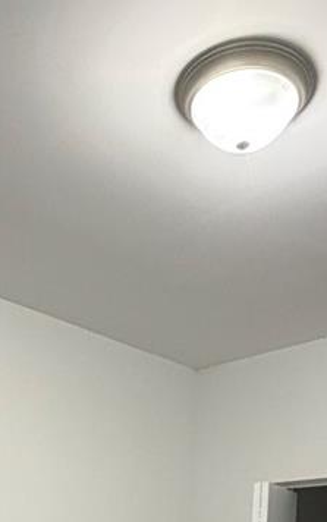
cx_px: 107
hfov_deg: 25.7
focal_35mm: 50
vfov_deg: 30.8
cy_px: 692
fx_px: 712
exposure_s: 1/60
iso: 250
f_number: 2.2
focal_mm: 2.22
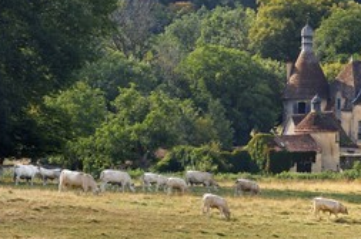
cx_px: 278
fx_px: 3165
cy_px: 91
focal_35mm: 316
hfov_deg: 6.5
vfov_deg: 4.3
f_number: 11
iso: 250
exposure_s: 1/250
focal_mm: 190
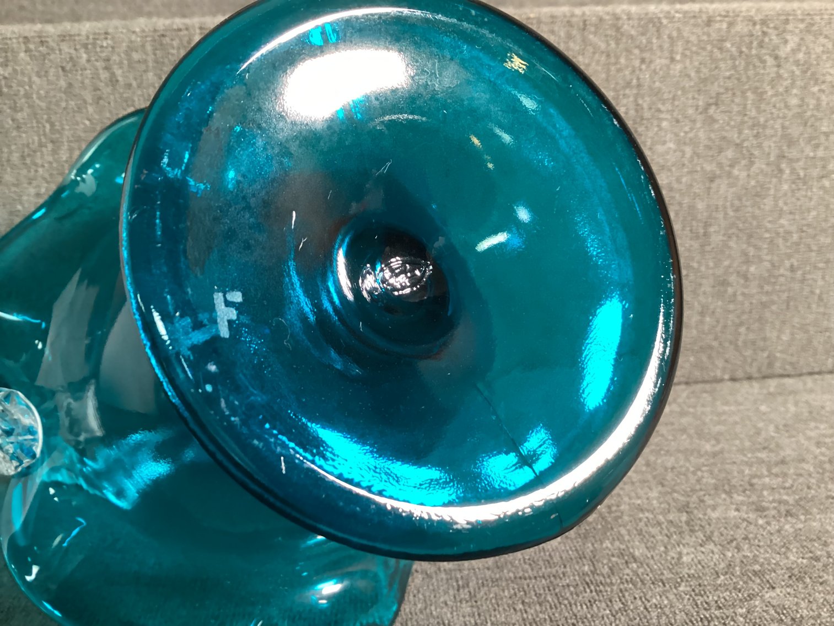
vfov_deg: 45.4
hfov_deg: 58.3
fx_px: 747
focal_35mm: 31
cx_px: 417
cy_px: 313
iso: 640
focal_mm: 3.3
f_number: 2.4
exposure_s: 1/24
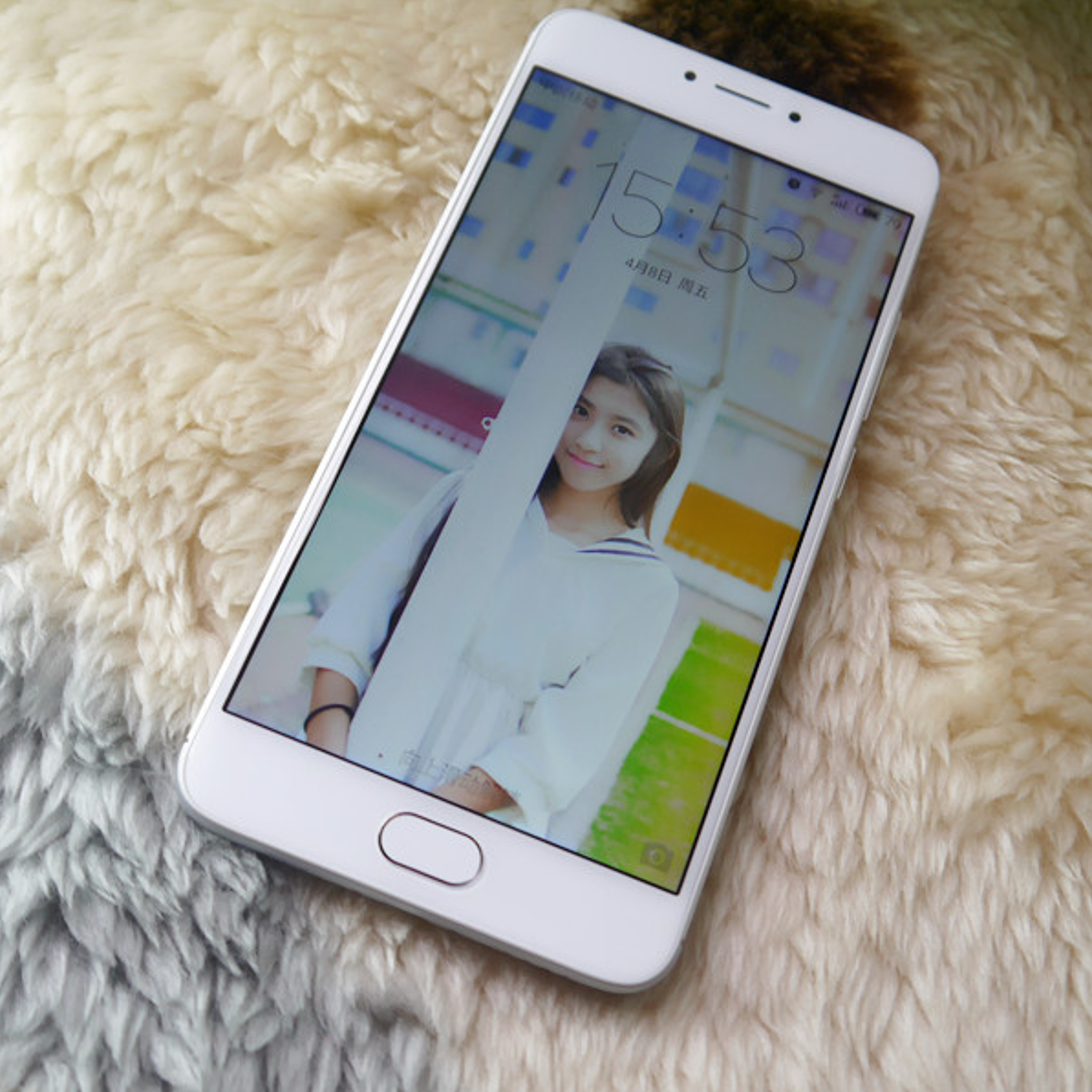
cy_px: 547
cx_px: 567
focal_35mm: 45
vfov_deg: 37.6
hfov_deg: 37.5
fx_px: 1606
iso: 160
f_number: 4.2
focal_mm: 19
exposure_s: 1/100
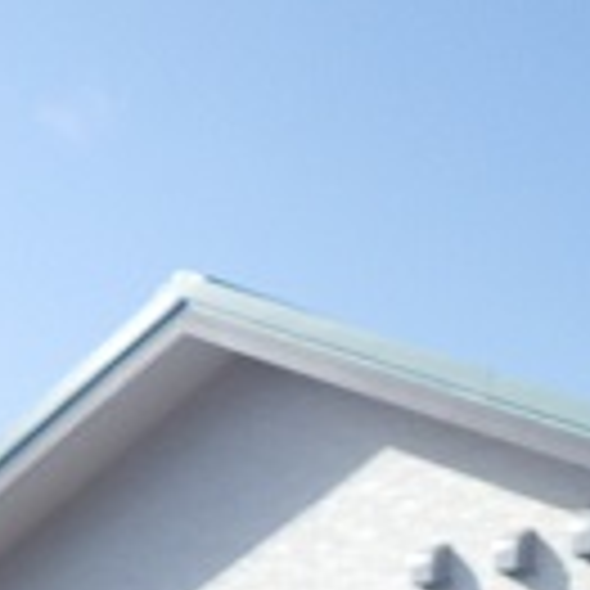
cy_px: 1020
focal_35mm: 125
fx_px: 2410
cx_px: 567
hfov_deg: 13.8
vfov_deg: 12.8
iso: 125
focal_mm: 5
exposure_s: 1/640
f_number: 4.2
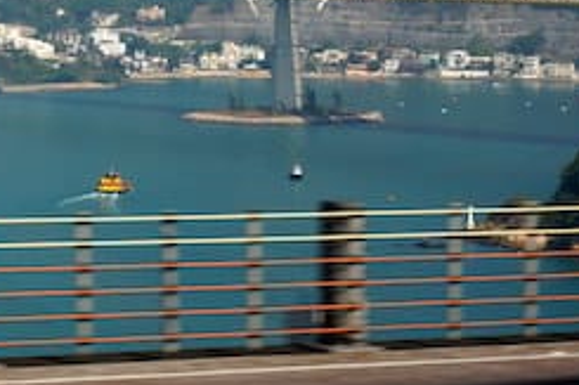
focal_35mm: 152
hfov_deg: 13.3
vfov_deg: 8.9
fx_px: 2437
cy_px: -106
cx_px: -69
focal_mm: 31
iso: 100
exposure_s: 1/100
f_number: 13
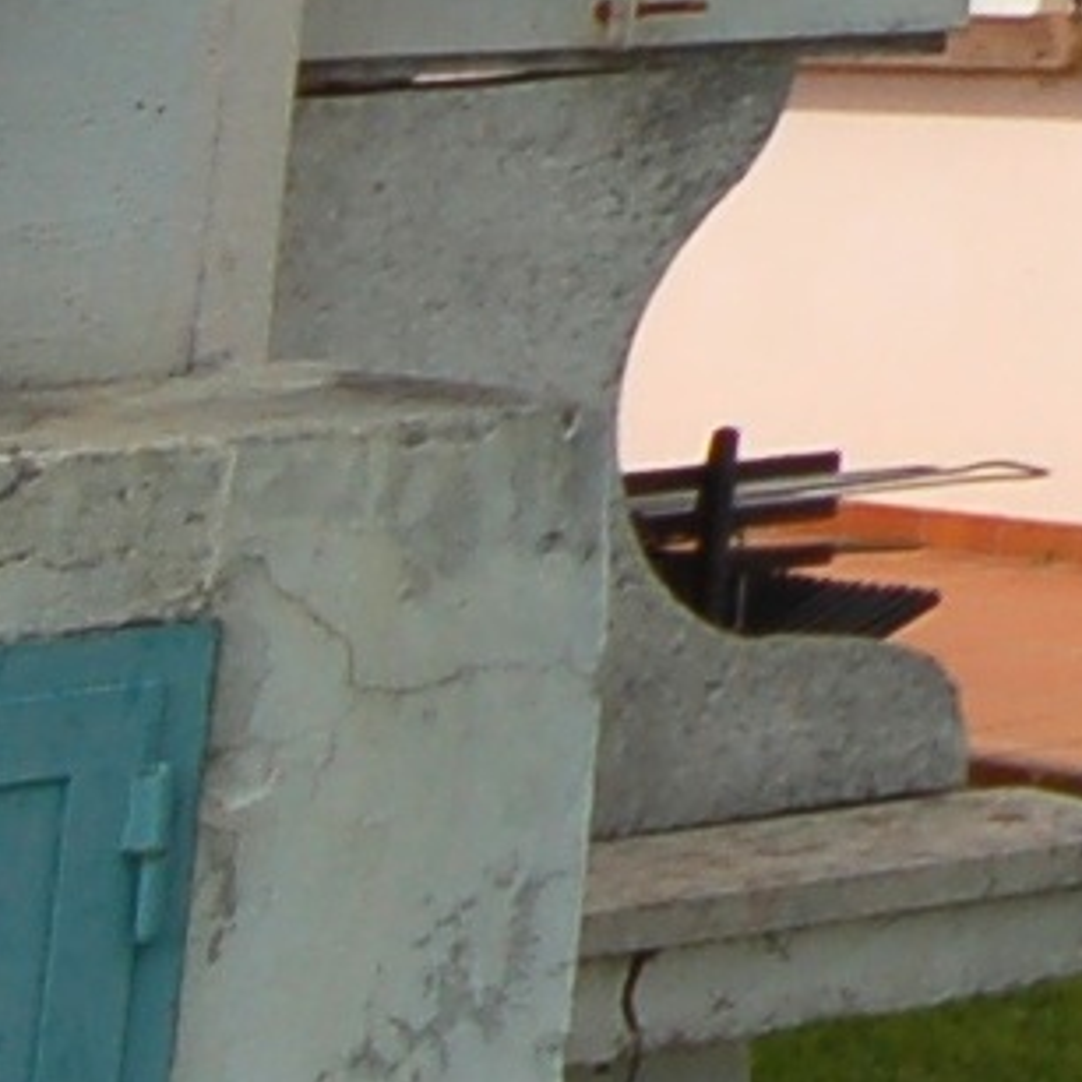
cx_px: 3694
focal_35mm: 150
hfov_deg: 8.6
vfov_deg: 9.8
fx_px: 5305
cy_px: -1808
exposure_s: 1/320
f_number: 10
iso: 200
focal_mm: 12
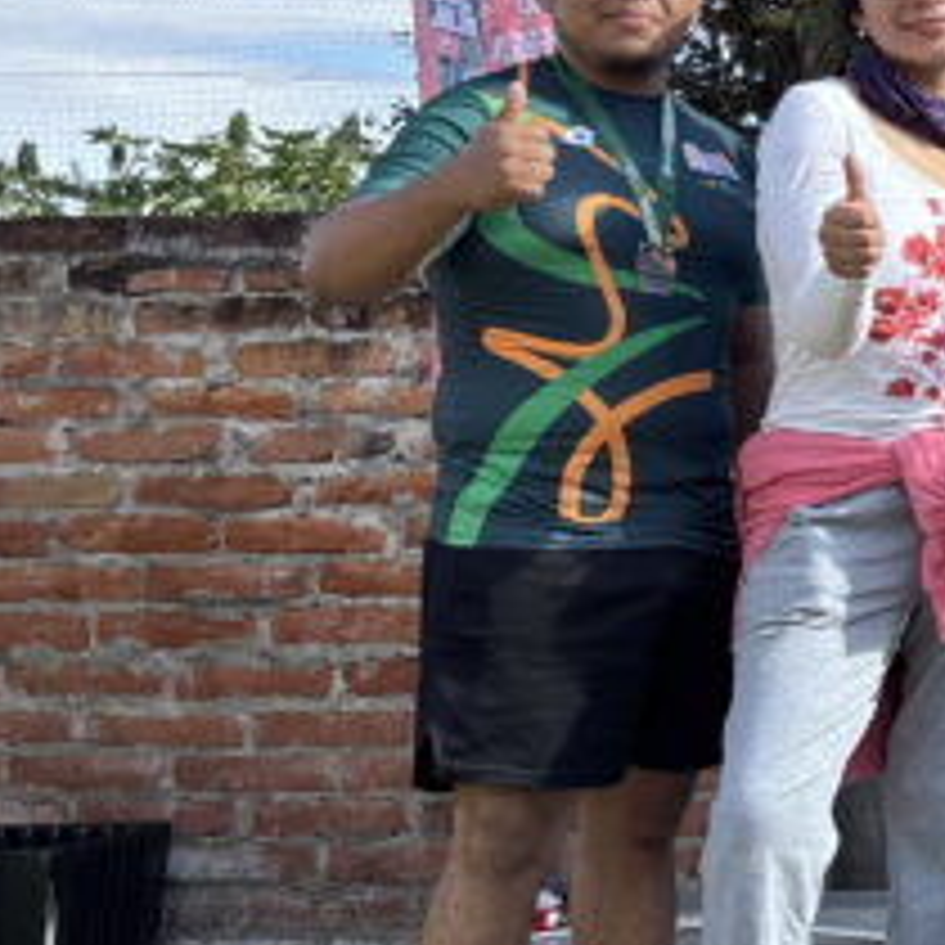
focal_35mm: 84
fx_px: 2594
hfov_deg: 17.1
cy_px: 297
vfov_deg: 20.6
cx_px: 1683
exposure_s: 1/978
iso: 50
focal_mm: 5.96
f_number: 1.6
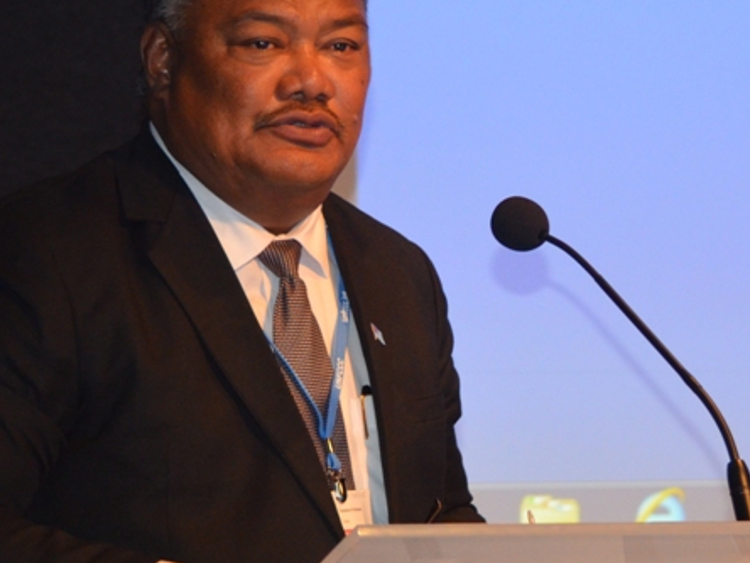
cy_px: 232
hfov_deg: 15.3
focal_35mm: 129
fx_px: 2795
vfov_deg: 11.5
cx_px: 368
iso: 1800
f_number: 4.5
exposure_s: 1/60
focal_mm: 62
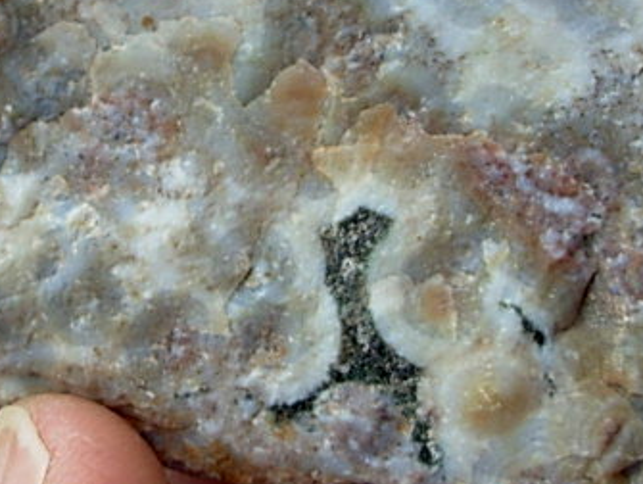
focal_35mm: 116
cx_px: 219
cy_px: 83
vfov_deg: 12.7
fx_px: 2157
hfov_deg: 16.9
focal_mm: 6.3
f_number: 2.9
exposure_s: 1/512
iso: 50
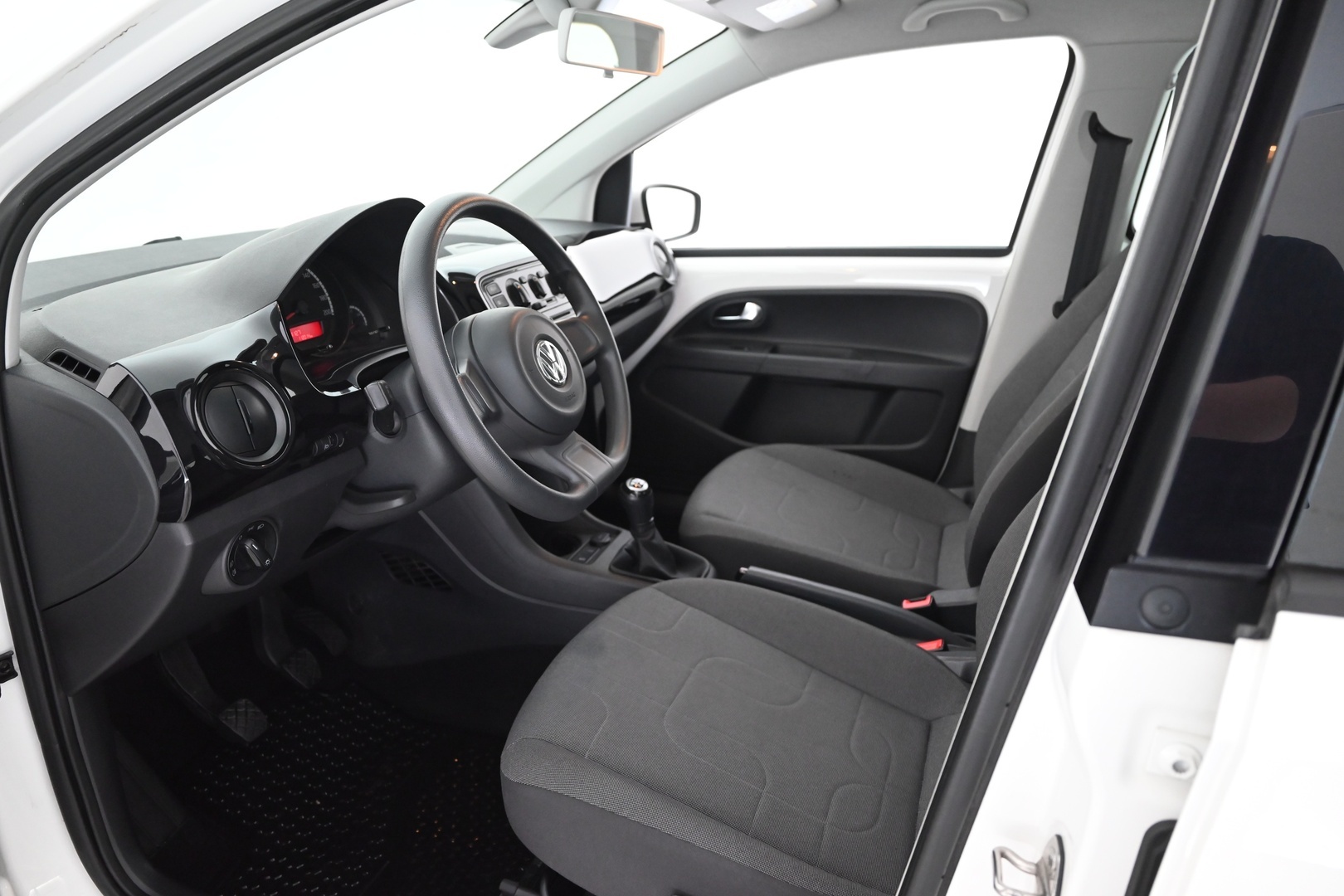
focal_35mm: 24
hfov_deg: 73.7
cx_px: 672
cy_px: 448
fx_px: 896
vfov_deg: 53.1
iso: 3600
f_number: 4
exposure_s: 1/60
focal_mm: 24
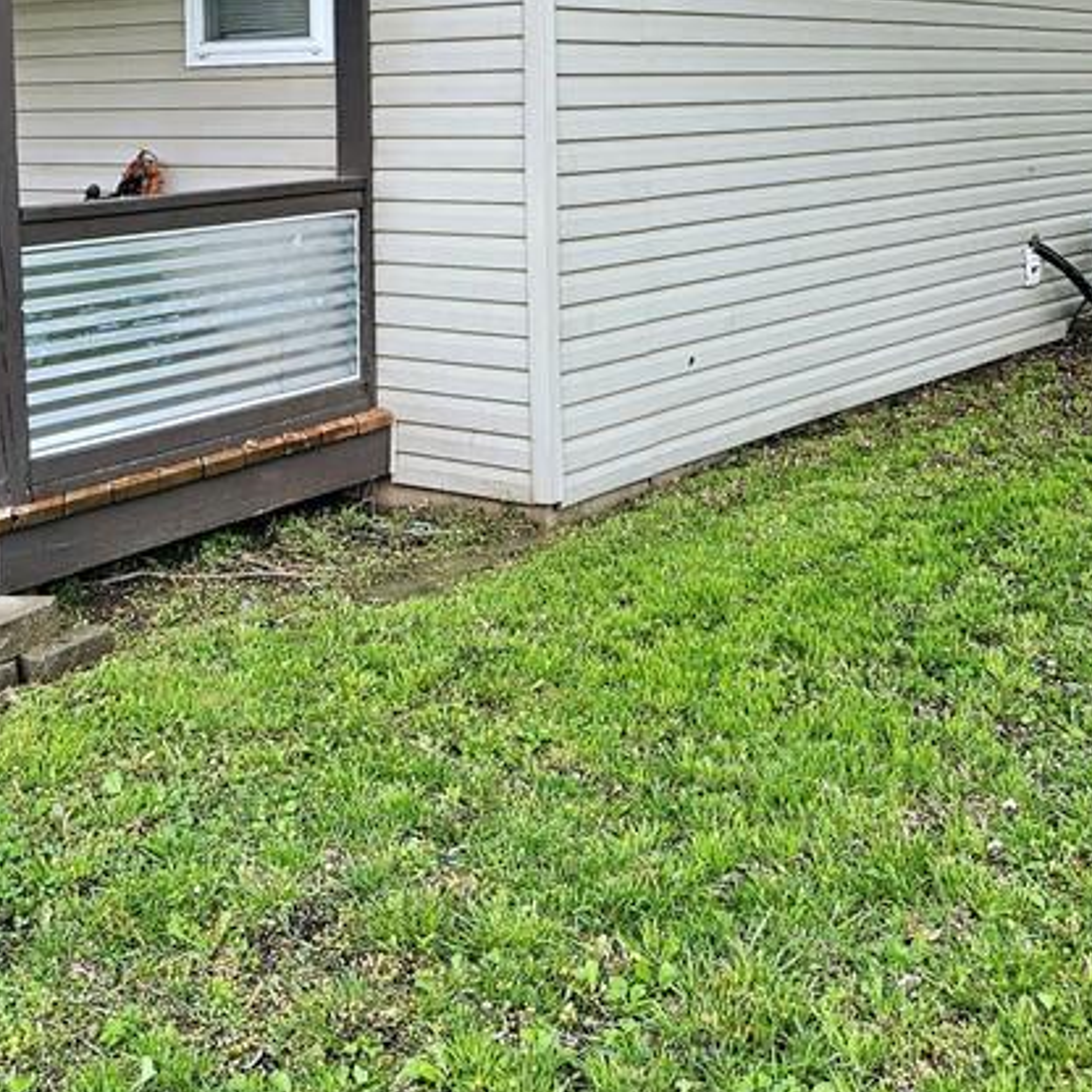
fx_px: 1785
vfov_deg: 32.9
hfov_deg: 33.7
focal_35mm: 50
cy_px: 184
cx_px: 368
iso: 25
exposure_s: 1/588
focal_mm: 5.4
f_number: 1.8
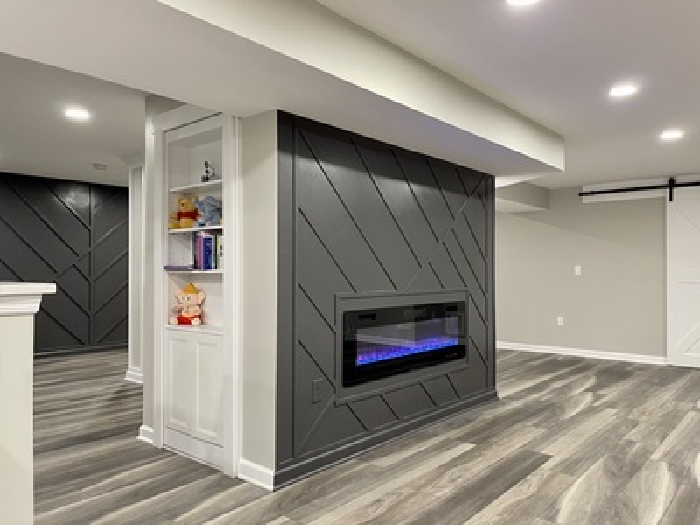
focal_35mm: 26
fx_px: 526
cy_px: 262
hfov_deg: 67.3
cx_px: 350
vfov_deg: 53.1
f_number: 1.6
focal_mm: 5.1
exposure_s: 1/60
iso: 200
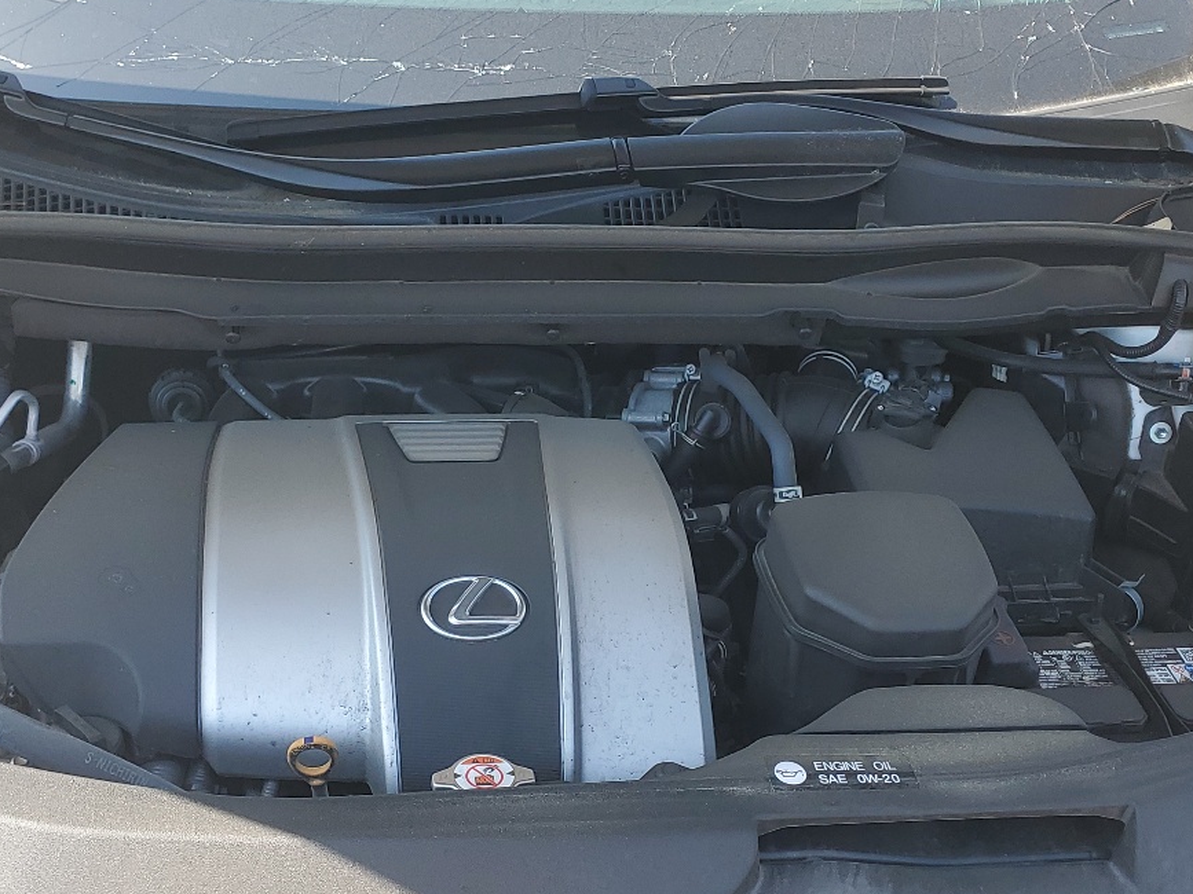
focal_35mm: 48
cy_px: 476
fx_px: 1654
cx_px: 515
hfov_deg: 39.6
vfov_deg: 30.3
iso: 50
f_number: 1.5
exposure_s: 1/625
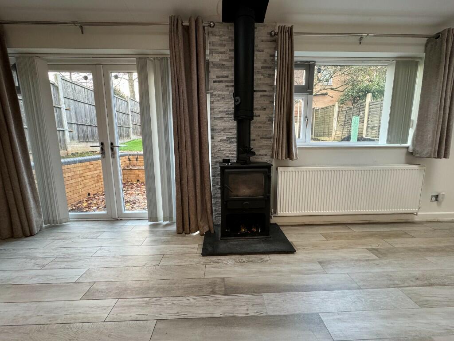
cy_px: 170
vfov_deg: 85.7
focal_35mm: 14
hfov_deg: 102.1
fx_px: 184
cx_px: 227
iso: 250
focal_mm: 2.22
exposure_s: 1/50
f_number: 2.2
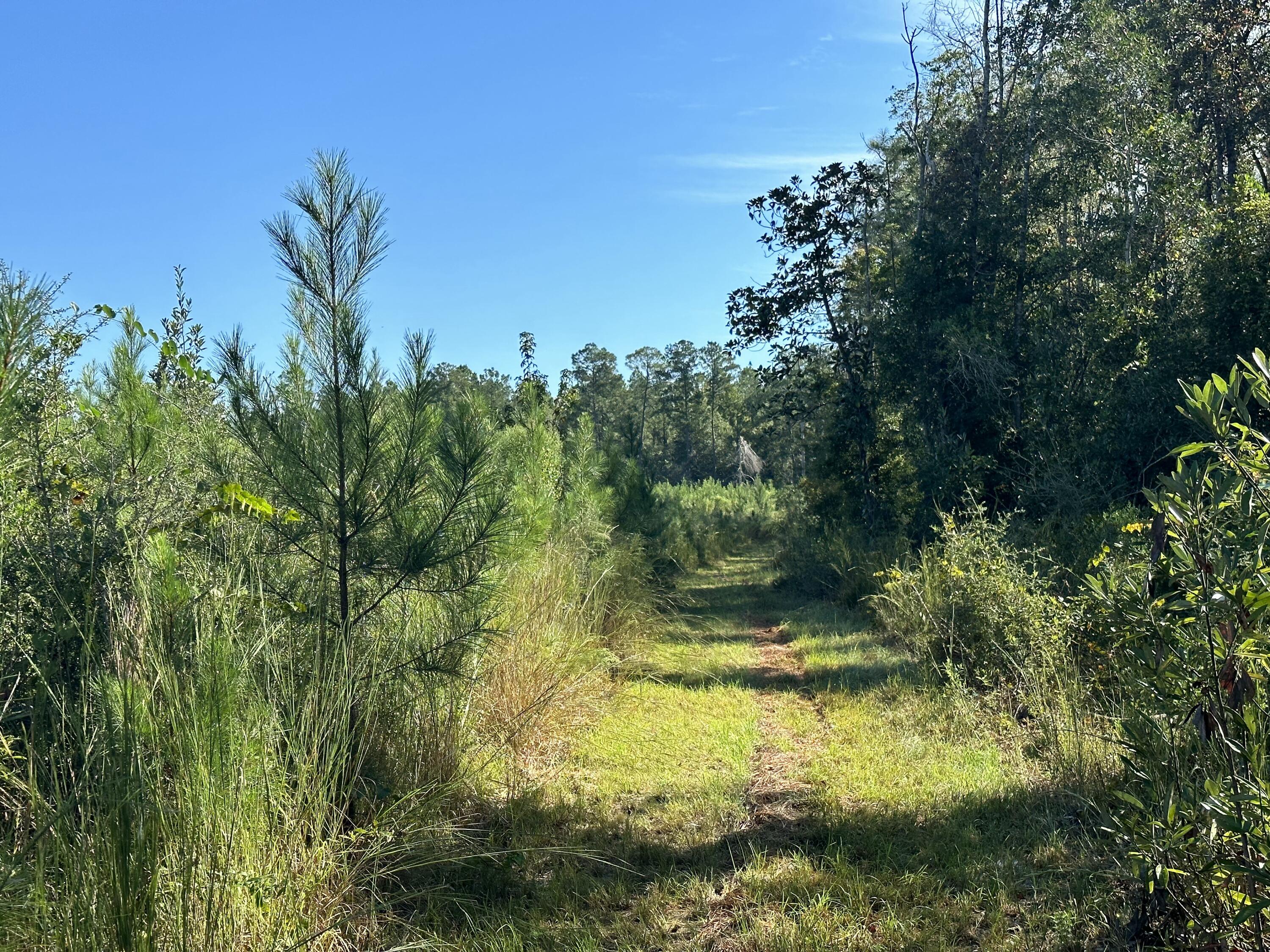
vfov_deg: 30.3
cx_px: 635
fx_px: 1761
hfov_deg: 39.7
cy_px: 476
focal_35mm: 48
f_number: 1.78
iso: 64
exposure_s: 1/2410
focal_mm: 6.86
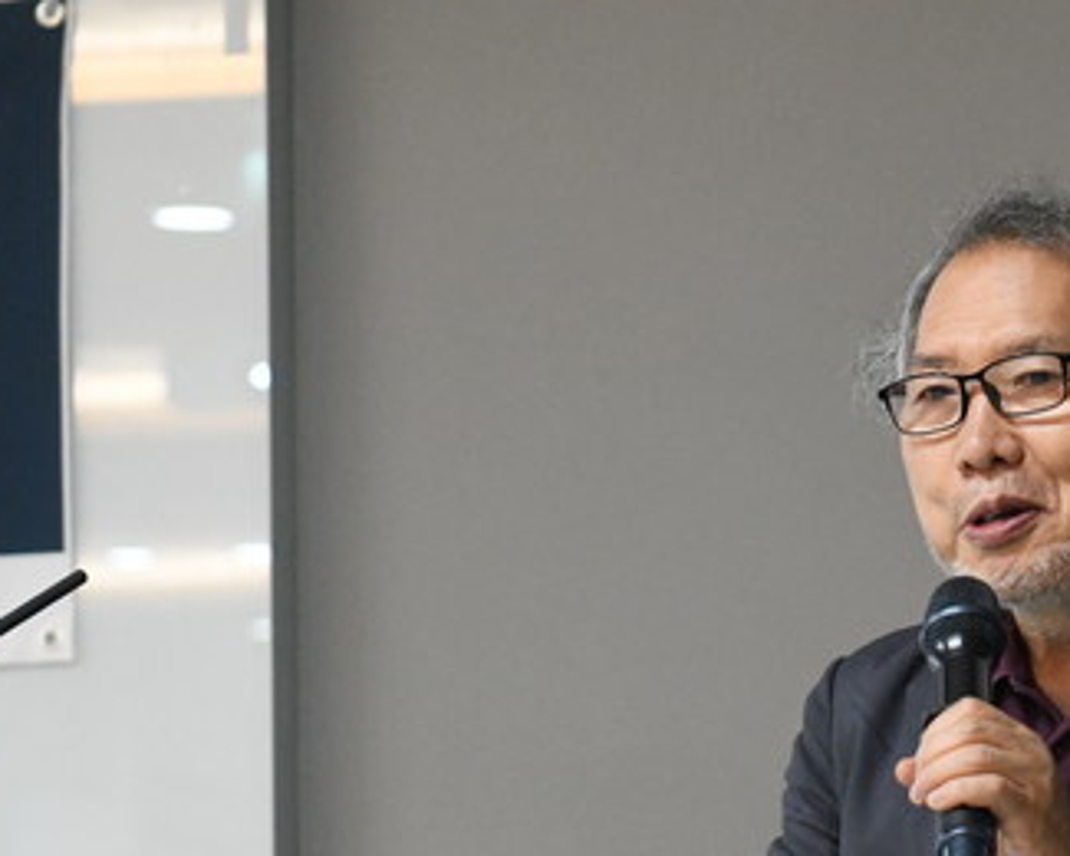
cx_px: 889
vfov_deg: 8.5
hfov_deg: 10.6
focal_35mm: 182
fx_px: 5764
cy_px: 619
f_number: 3.5
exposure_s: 1/500
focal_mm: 70
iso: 8000
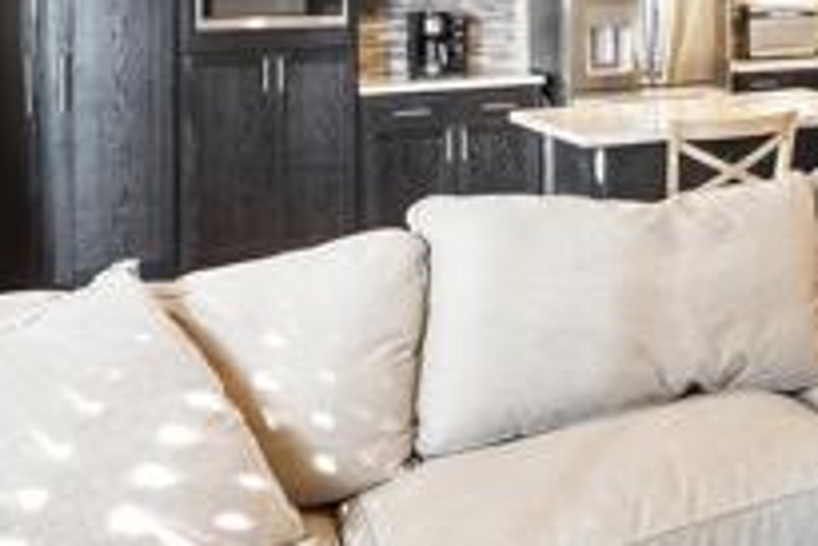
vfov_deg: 26.7
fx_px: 1137
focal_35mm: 50
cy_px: 136
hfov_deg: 28.7
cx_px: 1165
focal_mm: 16
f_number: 8
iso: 500
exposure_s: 2
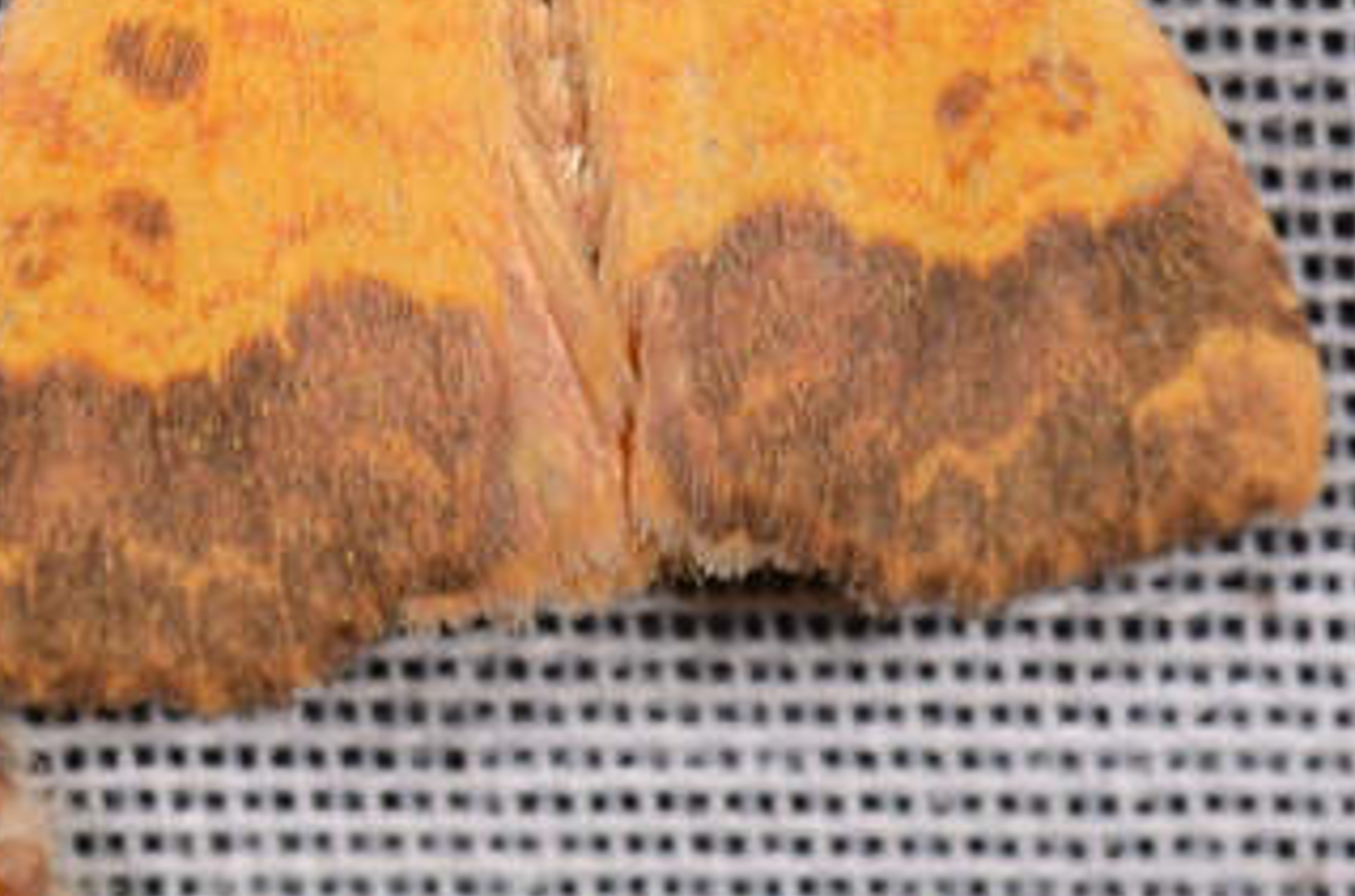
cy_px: 102
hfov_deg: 6.5
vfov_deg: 4.3
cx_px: 395
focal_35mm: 316
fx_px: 11873
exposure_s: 1/60
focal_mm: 85
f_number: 25
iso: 100
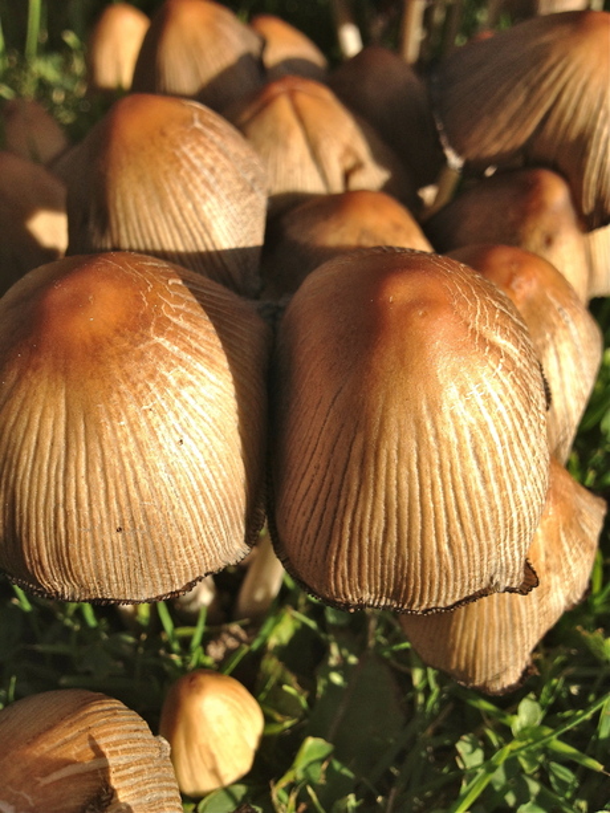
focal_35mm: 35
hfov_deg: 40.7
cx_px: 305
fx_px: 822
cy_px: 406
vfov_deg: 52.6
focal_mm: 4.28
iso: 50
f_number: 2.4
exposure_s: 1/1416
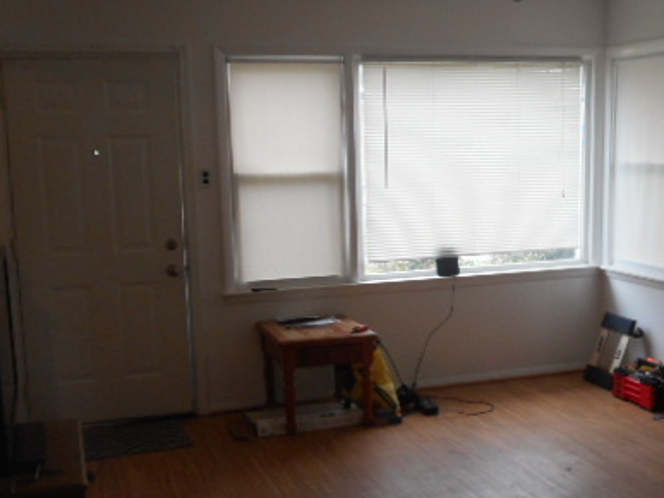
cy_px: 295
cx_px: 376
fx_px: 920
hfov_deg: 39.6
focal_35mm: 48
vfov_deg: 30.2
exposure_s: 1/30
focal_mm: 5.2
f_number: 4
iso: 200
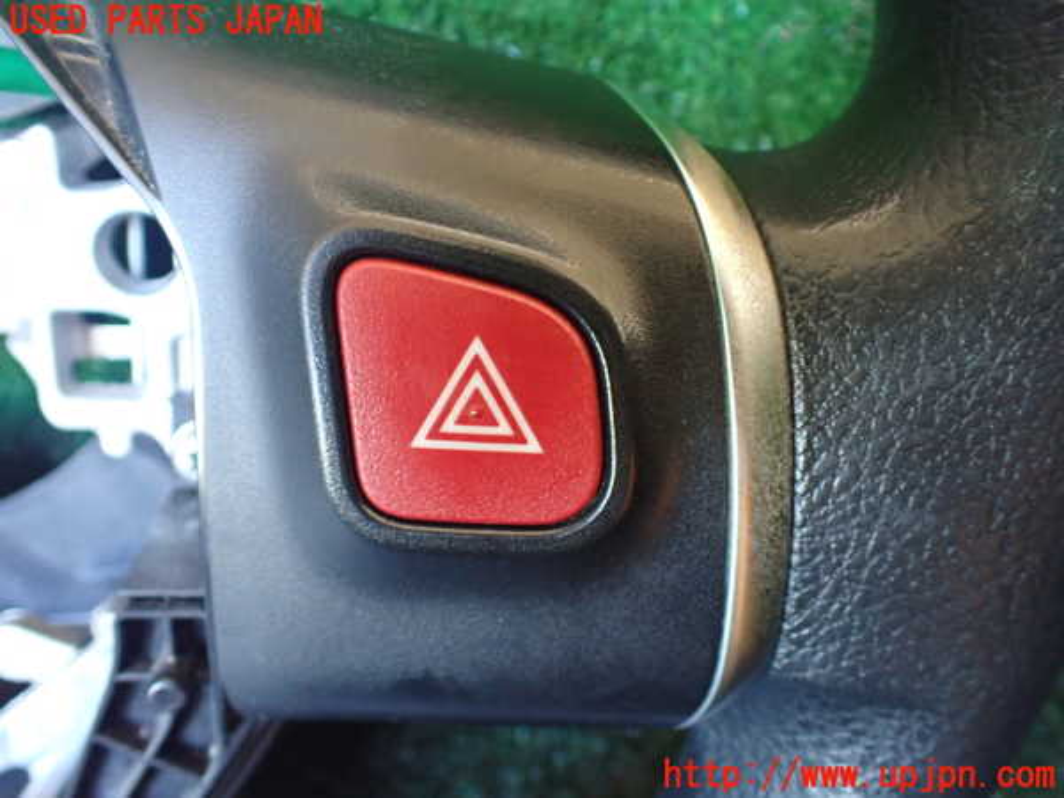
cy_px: 399
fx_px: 922
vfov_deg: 46.8
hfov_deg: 60.0
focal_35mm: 30
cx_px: 532
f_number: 2.3
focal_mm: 5.4
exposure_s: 1/30
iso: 1000
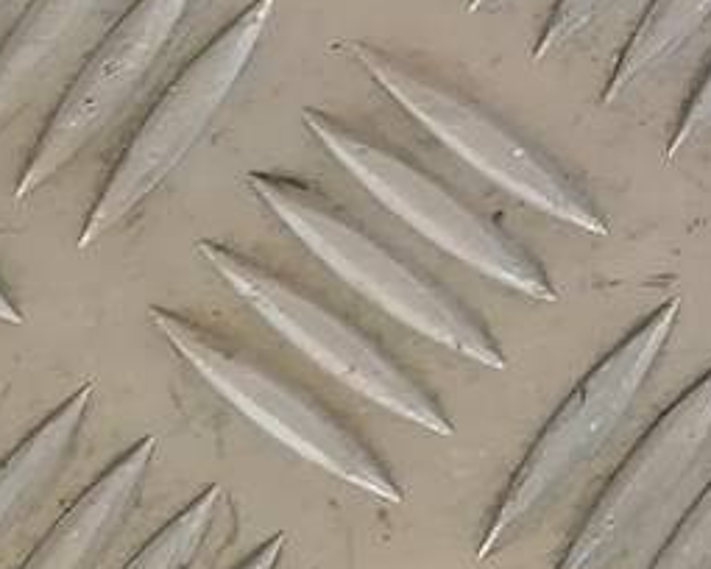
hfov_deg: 9.9
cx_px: 2013
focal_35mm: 155
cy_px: -515
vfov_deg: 9.4
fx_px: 3262
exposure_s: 1/50
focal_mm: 4.75
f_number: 1.8
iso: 100
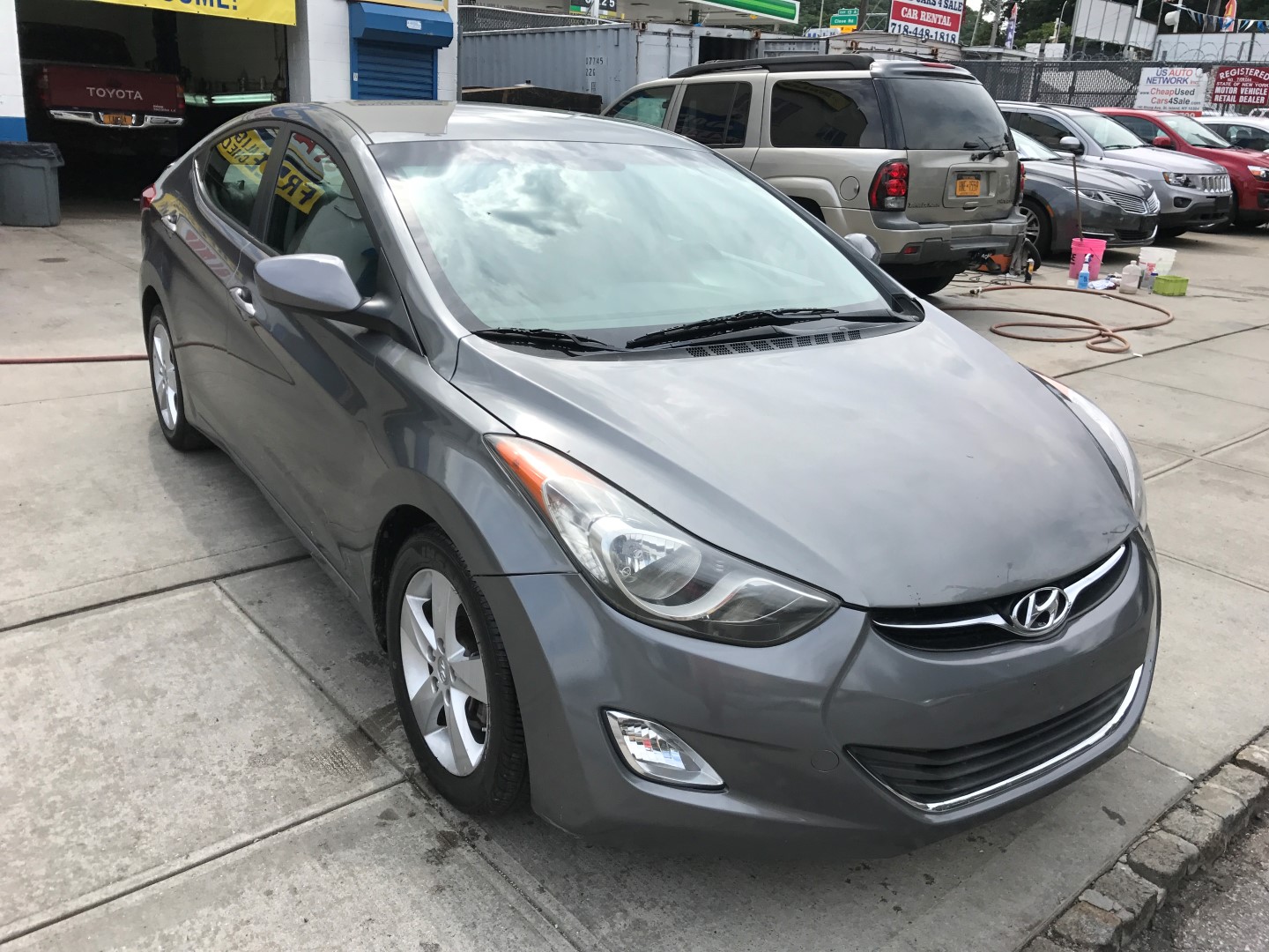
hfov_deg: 63.4
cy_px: 476
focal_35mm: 28
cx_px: 634
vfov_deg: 49.7
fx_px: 1026
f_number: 1.8
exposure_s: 1/1681
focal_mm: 3.99
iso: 20
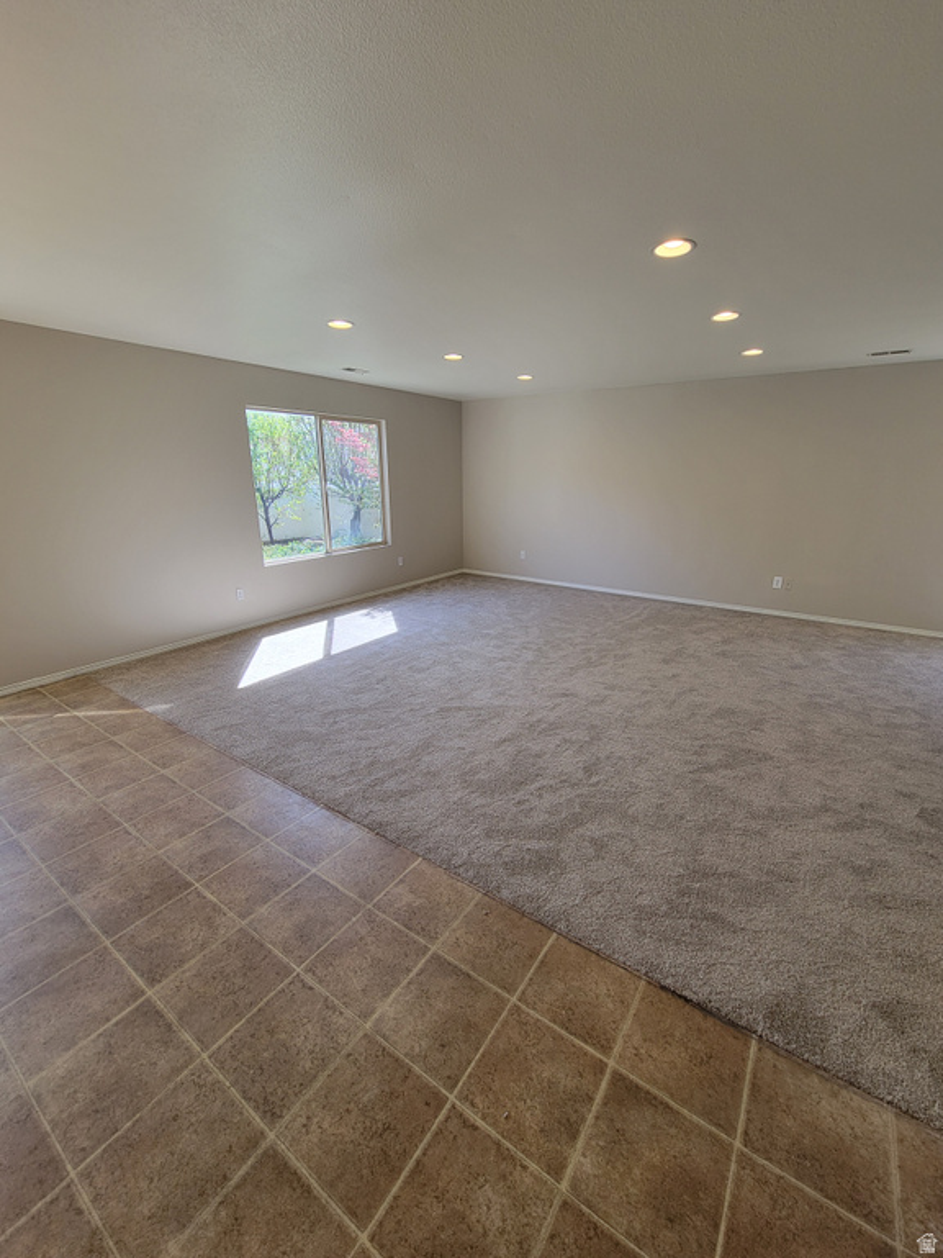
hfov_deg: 89.9
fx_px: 472
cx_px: 472
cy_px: 629
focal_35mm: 13
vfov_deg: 106.2
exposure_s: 1/120
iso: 80
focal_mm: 2.2
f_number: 2.2
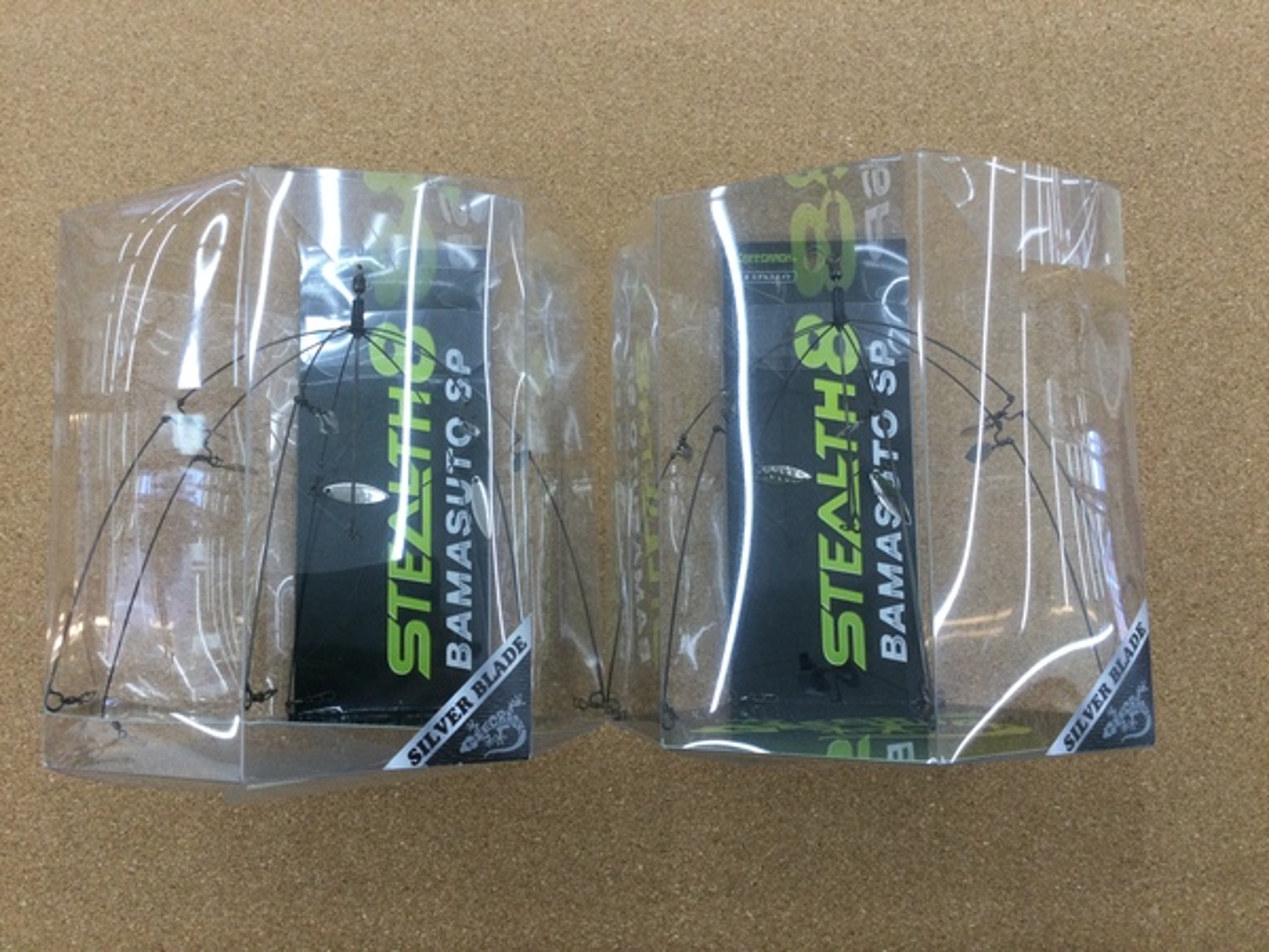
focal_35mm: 31
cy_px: 476
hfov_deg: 58.4
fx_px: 1136
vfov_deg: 45.4
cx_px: 634
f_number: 2.4
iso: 32
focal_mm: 3.3
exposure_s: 1/30
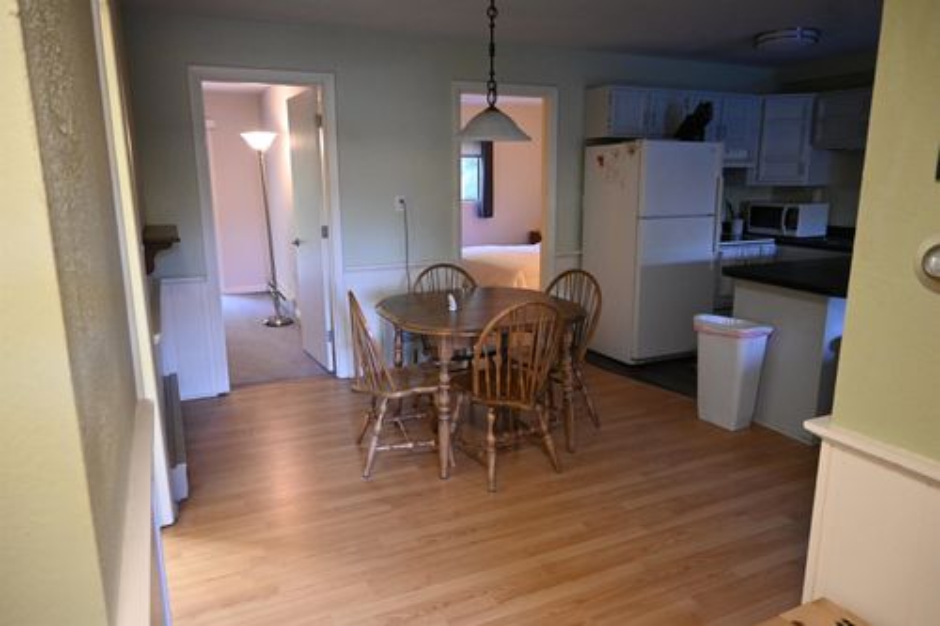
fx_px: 626
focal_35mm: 24
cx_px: 470
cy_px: 313
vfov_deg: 53.1
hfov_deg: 73.8
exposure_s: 1/125
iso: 3200
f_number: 3.5
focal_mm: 16
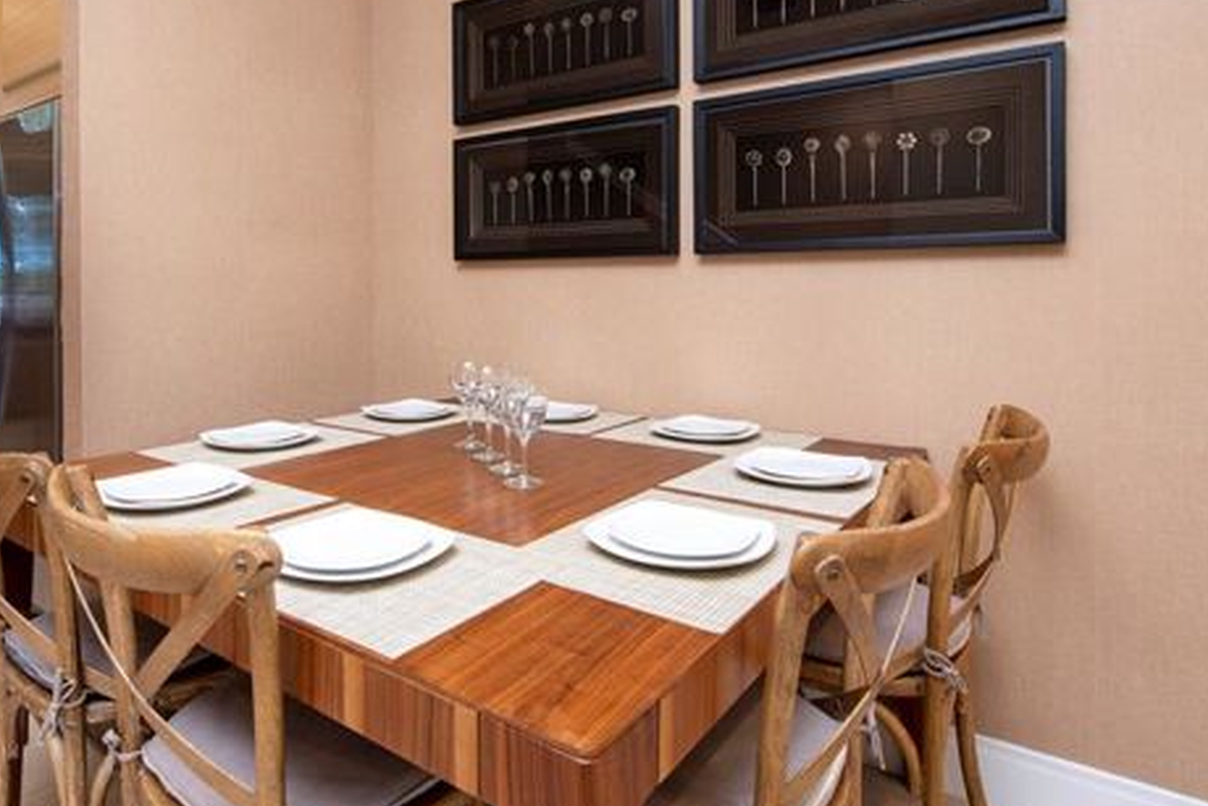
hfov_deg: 75.5
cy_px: 286
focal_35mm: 23
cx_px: 508
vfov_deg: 54.3
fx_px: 772
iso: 500
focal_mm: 15
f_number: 10
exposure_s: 1/50
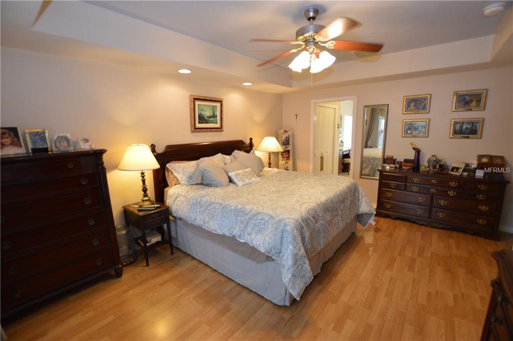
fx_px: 213
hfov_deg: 100.5
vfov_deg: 77.2
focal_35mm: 15
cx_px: 256
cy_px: 170
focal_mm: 10
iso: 720
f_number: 3.5
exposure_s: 1/60
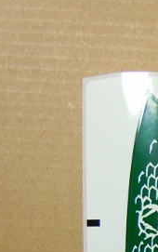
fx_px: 515
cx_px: 262
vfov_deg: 26.7
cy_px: 219
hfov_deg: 15.5
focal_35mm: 75
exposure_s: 1/60
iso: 250
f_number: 3.5
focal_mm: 5.4
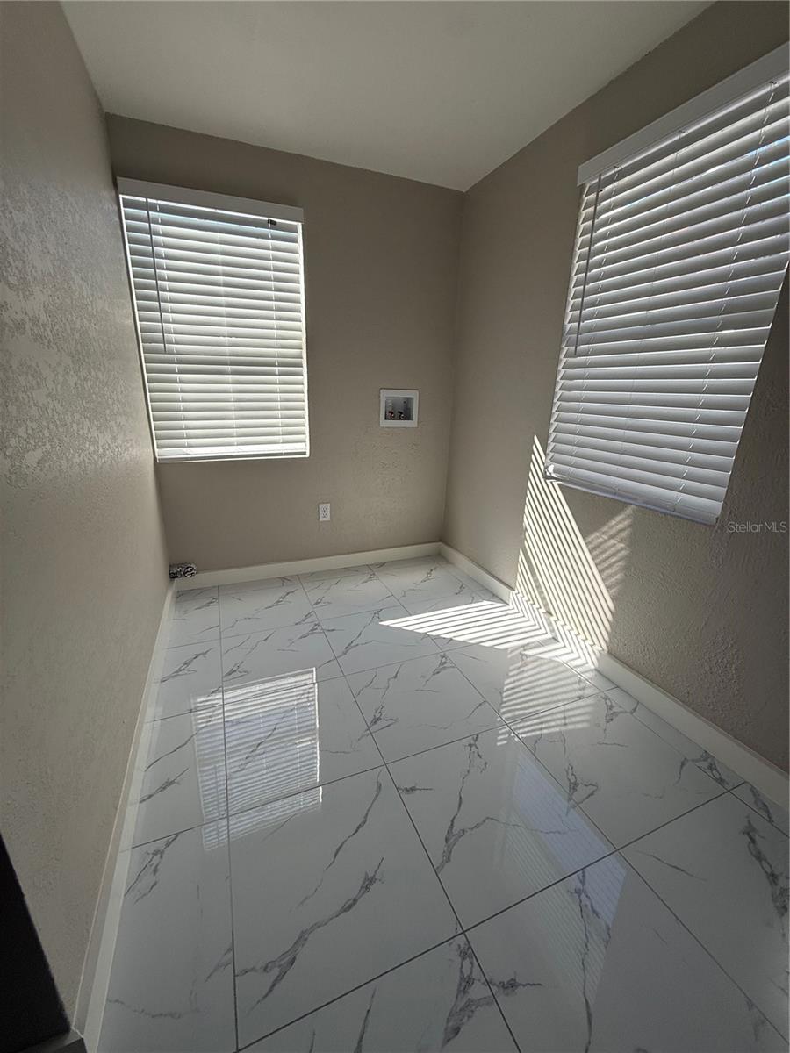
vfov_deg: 102.1
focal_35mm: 14
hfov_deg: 85.7
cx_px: 395
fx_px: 426
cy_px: 526
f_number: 2.2
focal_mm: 2.22
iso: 64
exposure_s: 1/585
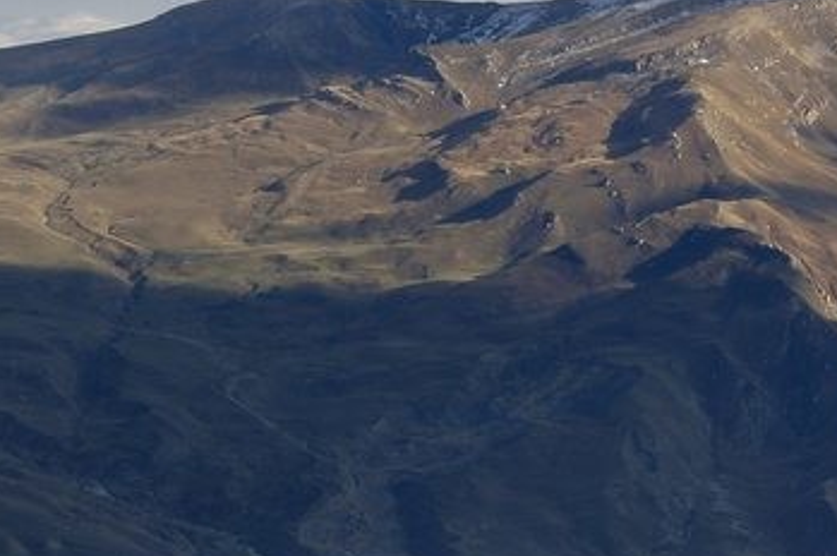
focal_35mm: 156
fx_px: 3624
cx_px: 1861
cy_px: 792
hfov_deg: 11.4
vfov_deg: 8.6
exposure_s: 1/250
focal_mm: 34
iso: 200
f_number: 10
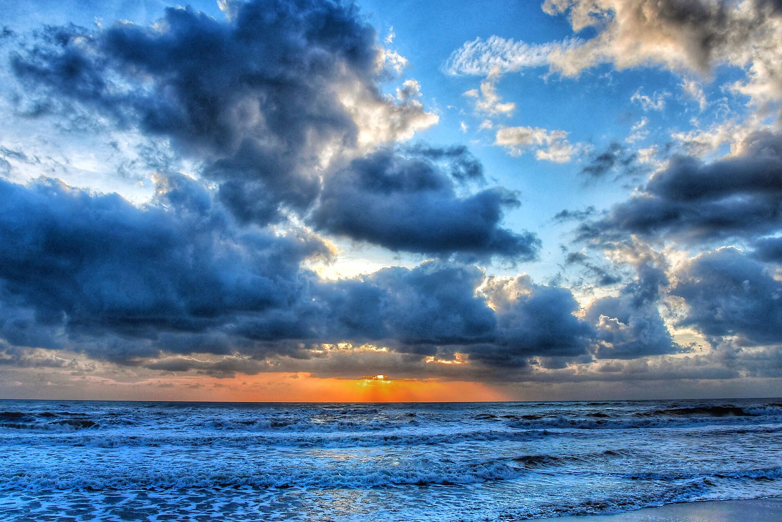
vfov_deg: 43.5
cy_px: 296
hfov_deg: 61.9
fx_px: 652
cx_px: 379
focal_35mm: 30
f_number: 5.6
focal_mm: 24
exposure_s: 1/2000
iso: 500
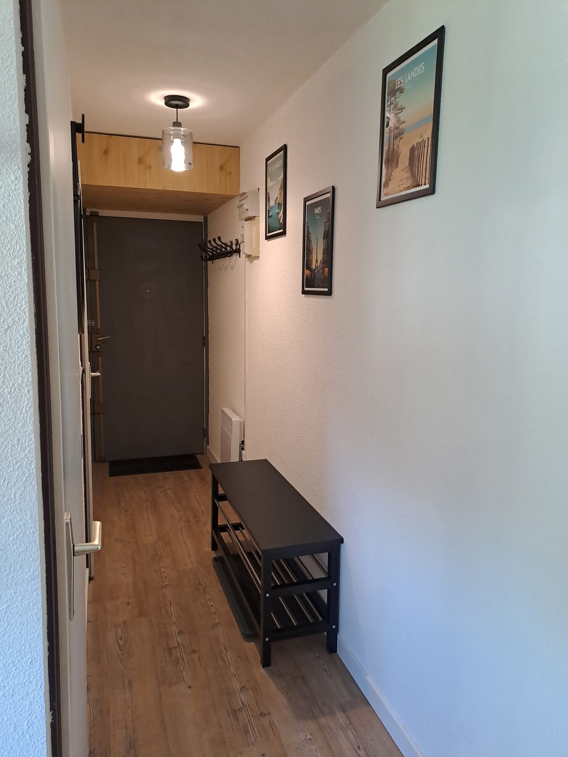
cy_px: 378
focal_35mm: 25
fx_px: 547
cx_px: 284
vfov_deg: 69.4
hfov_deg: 54.9
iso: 320
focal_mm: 4.65
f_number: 1.8
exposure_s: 1/50
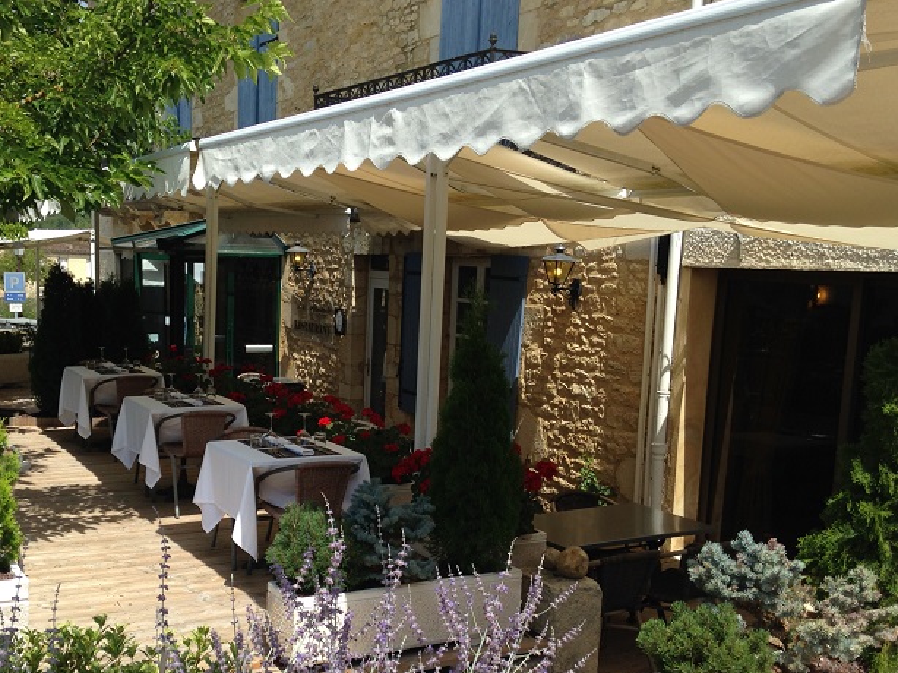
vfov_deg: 33.5
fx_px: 1115
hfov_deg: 43.7
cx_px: 363
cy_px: 407
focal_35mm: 43
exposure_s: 1/1205
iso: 50
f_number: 2.4
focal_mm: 4.12
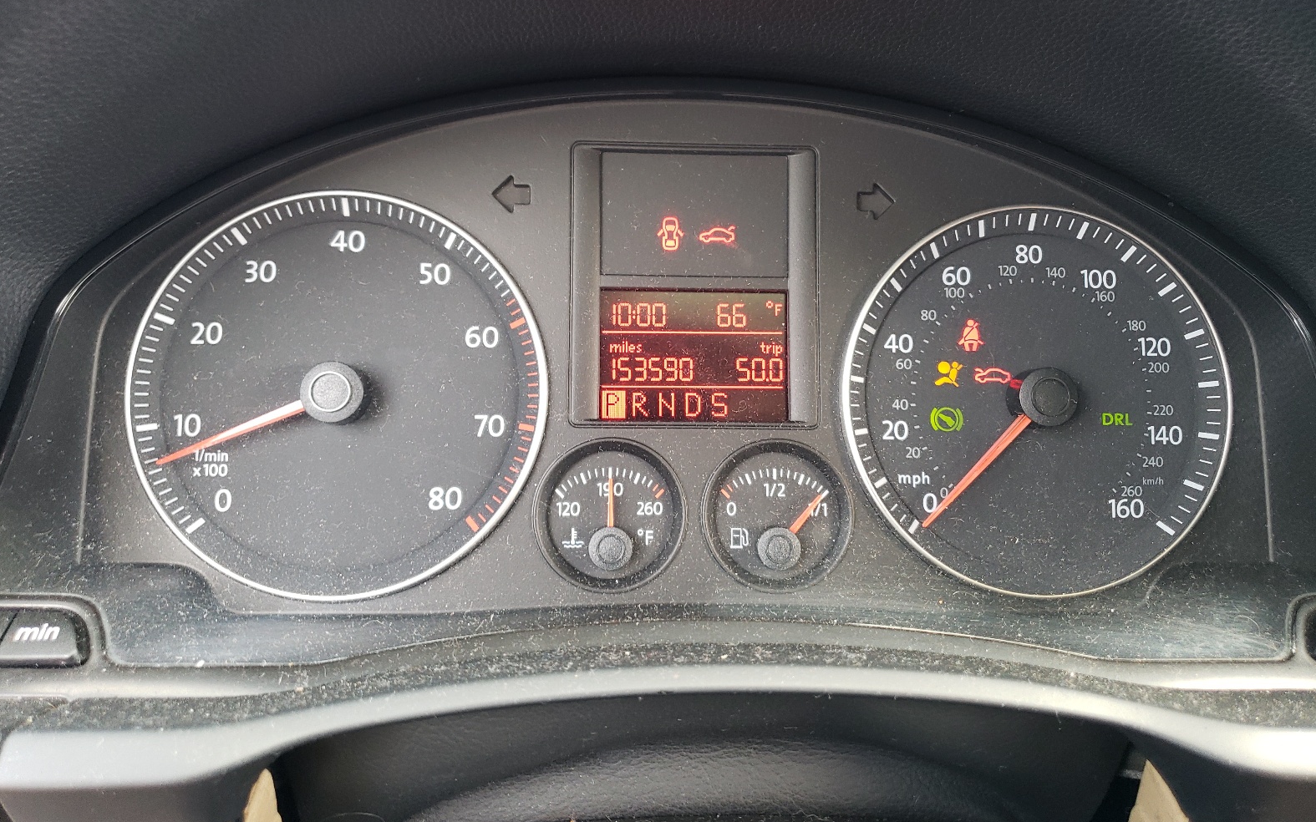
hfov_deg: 66.5
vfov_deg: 44.4
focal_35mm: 28
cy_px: 352
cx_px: 654
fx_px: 1004
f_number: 1.5
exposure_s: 1/50
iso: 96
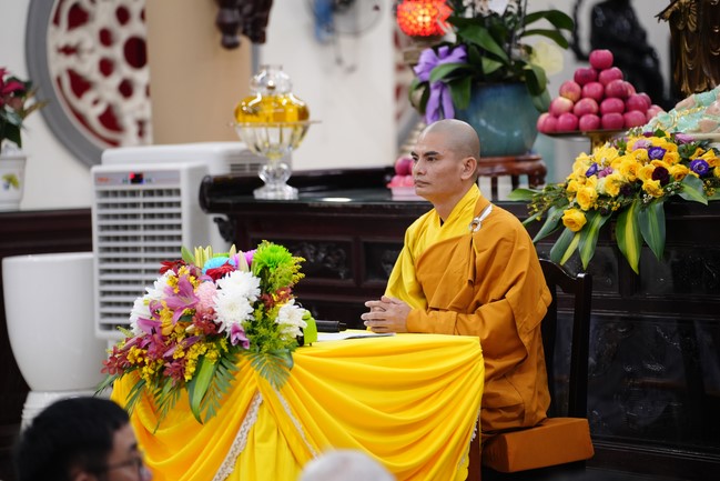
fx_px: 3000
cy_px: 240
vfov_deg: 9.2
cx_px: 360
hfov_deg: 13.7
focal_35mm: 150
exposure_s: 1/80
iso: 2000
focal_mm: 150
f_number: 2.8
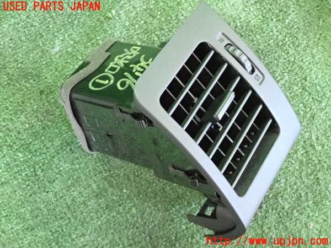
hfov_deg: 35.5
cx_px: 166
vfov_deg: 27.0
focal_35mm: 54
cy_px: 124
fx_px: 516
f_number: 3.3
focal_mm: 9.65
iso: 4000
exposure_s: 1/125
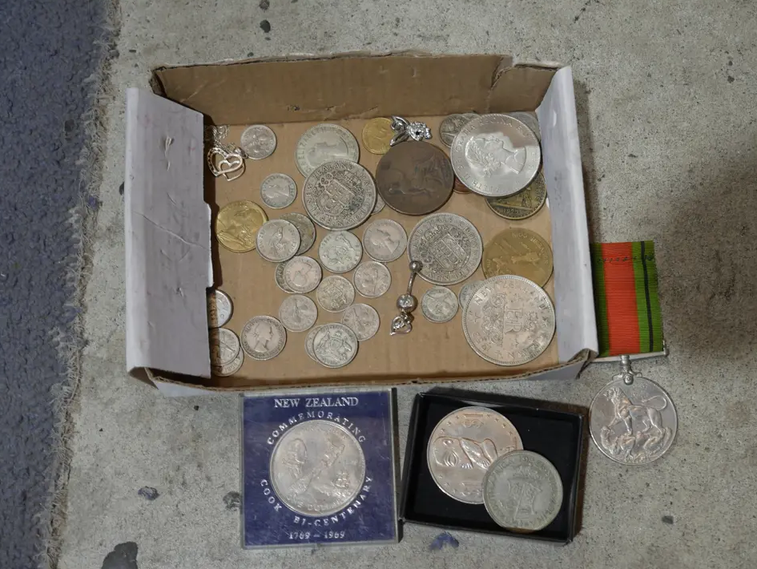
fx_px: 1138
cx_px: 375
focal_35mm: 52
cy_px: 300
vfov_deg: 28.1
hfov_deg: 36.8
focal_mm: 24
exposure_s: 1/60
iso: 320
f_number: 5.2
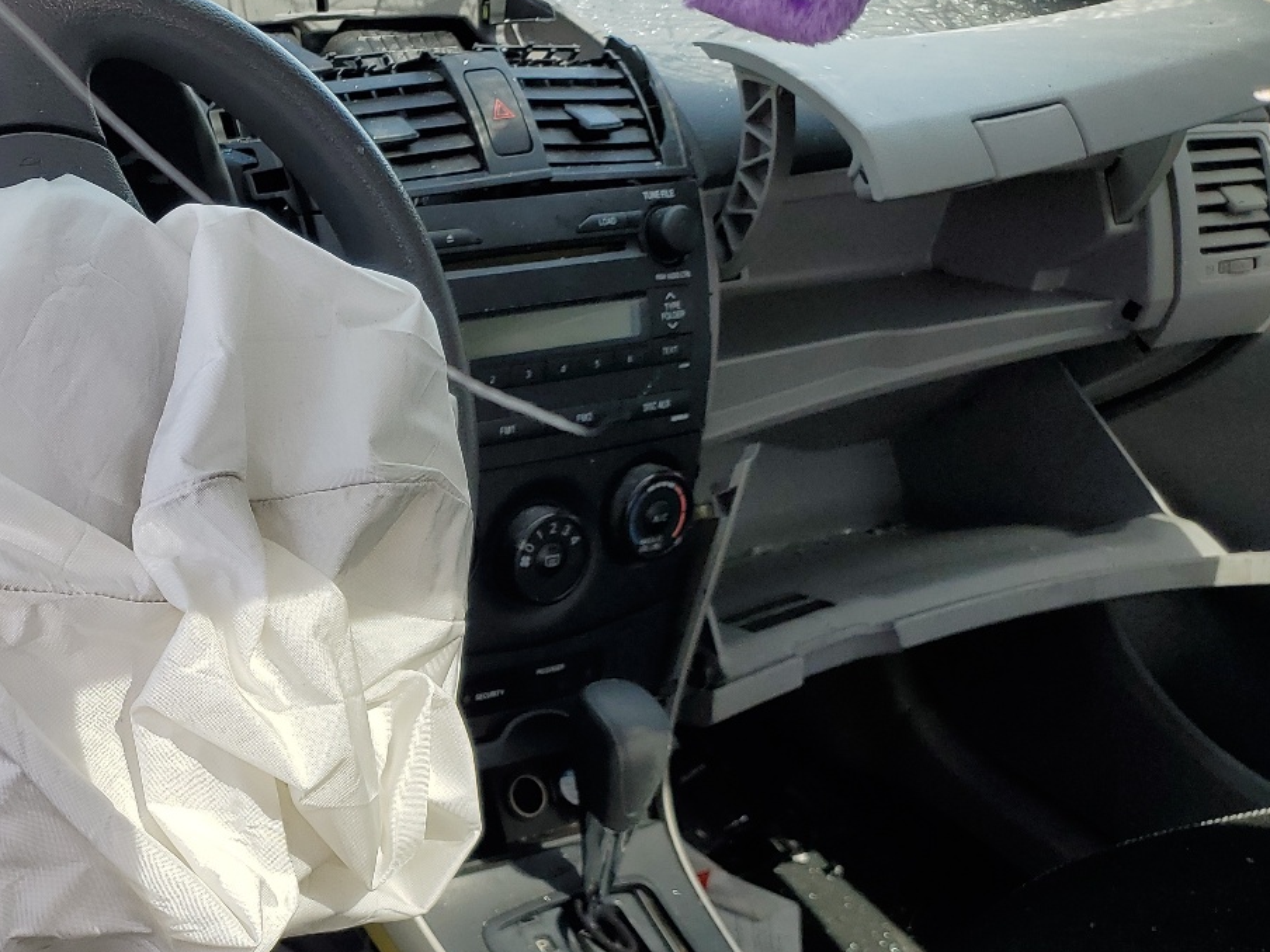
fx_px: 1688
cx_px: 152
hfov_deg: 38.7
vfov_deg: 30.9
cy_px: 736
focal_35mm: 46
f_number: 1.5
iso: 50
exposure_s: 1/769
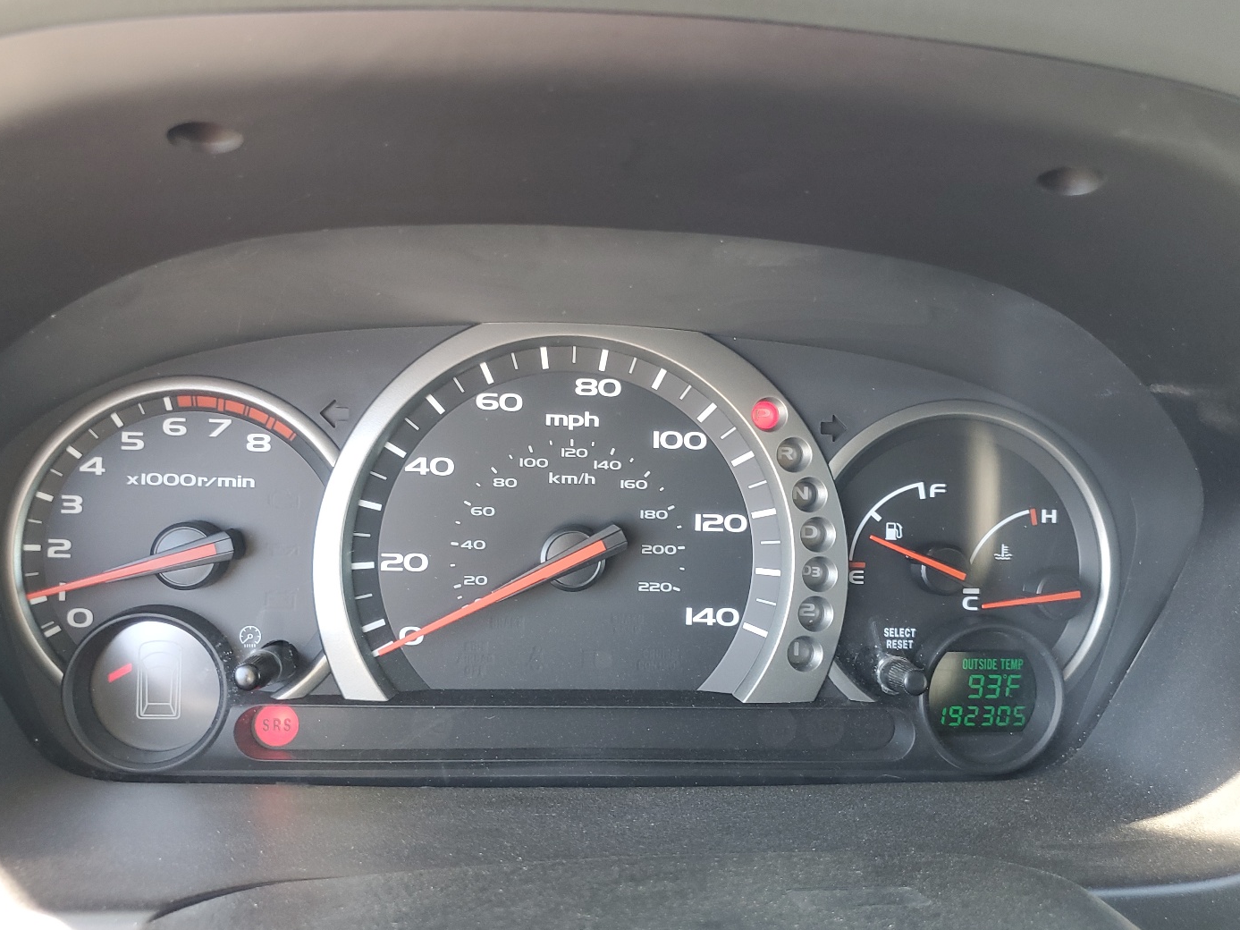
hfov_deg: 60.0
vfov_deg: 46.8
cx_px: 606
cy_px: 447
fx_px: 1075
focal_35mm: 30
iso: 60
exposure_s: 1/60.2
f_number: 1.5
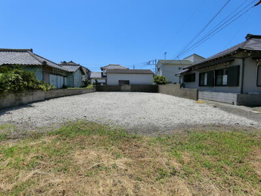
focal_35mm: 19
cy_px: 98
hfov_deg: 84.7
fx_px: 143
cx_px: 130
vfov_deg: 68.7
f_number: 6.9
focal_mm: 4.06
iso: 80
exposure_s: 1/320
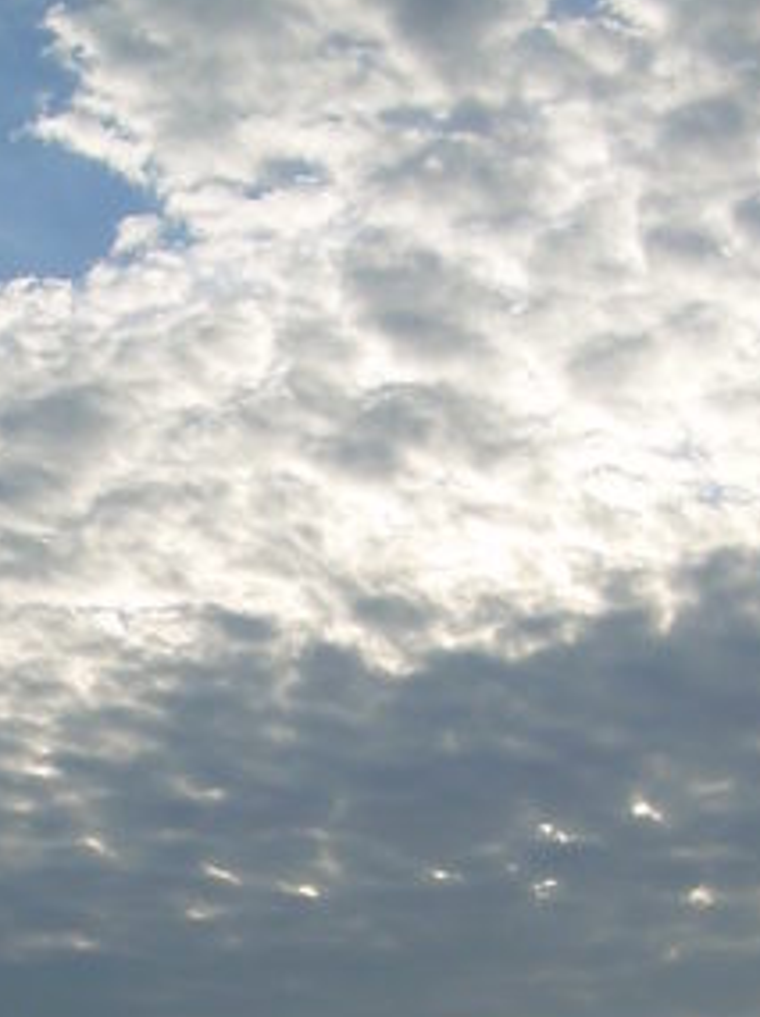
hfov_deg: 18.4
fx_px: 2347
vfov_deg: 23.3
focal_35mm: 80
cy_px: 1042
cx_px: 302
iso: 50
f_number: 4.6
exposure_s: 1/648
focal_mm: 6.3
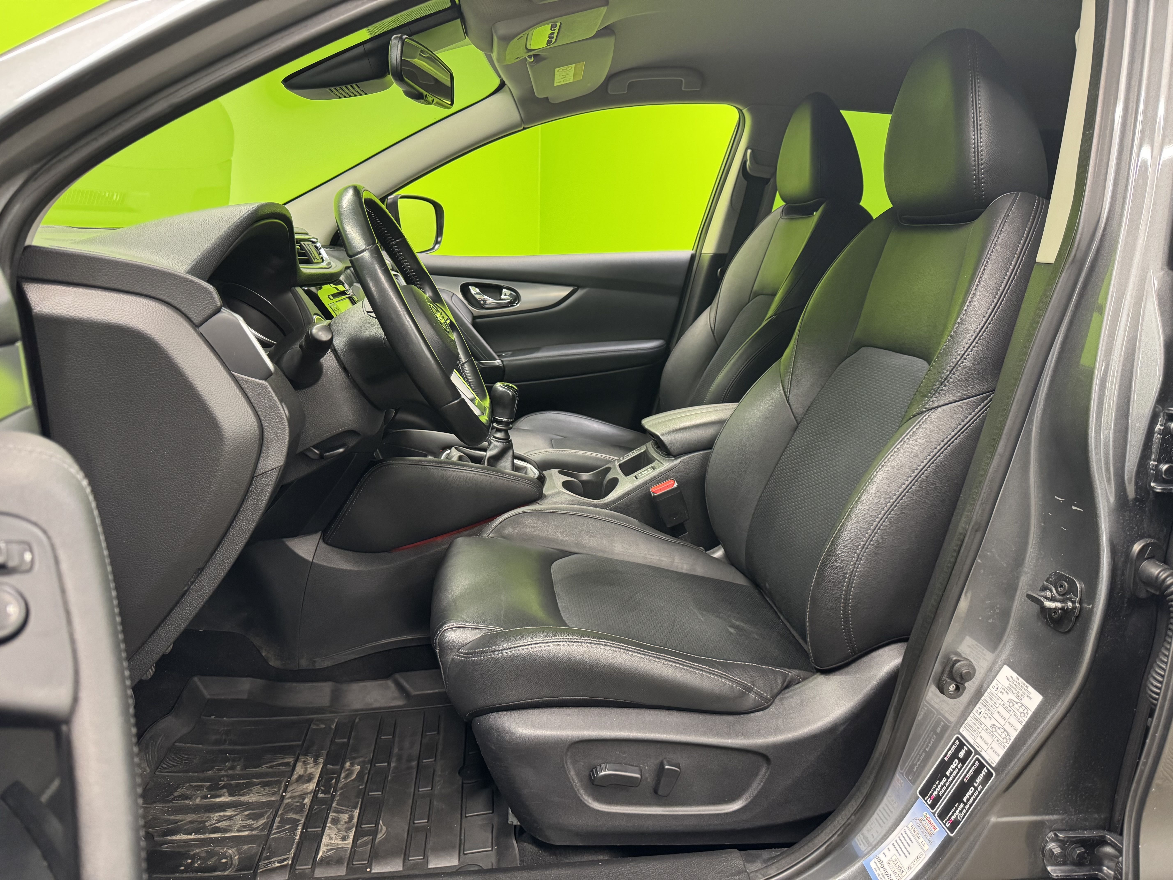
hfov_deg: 71.6
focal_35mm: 24
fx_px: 813
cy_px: 440
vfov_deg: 56.8
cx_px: 586
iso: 400
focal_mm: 6.76
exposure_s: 1/50
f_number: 1.78
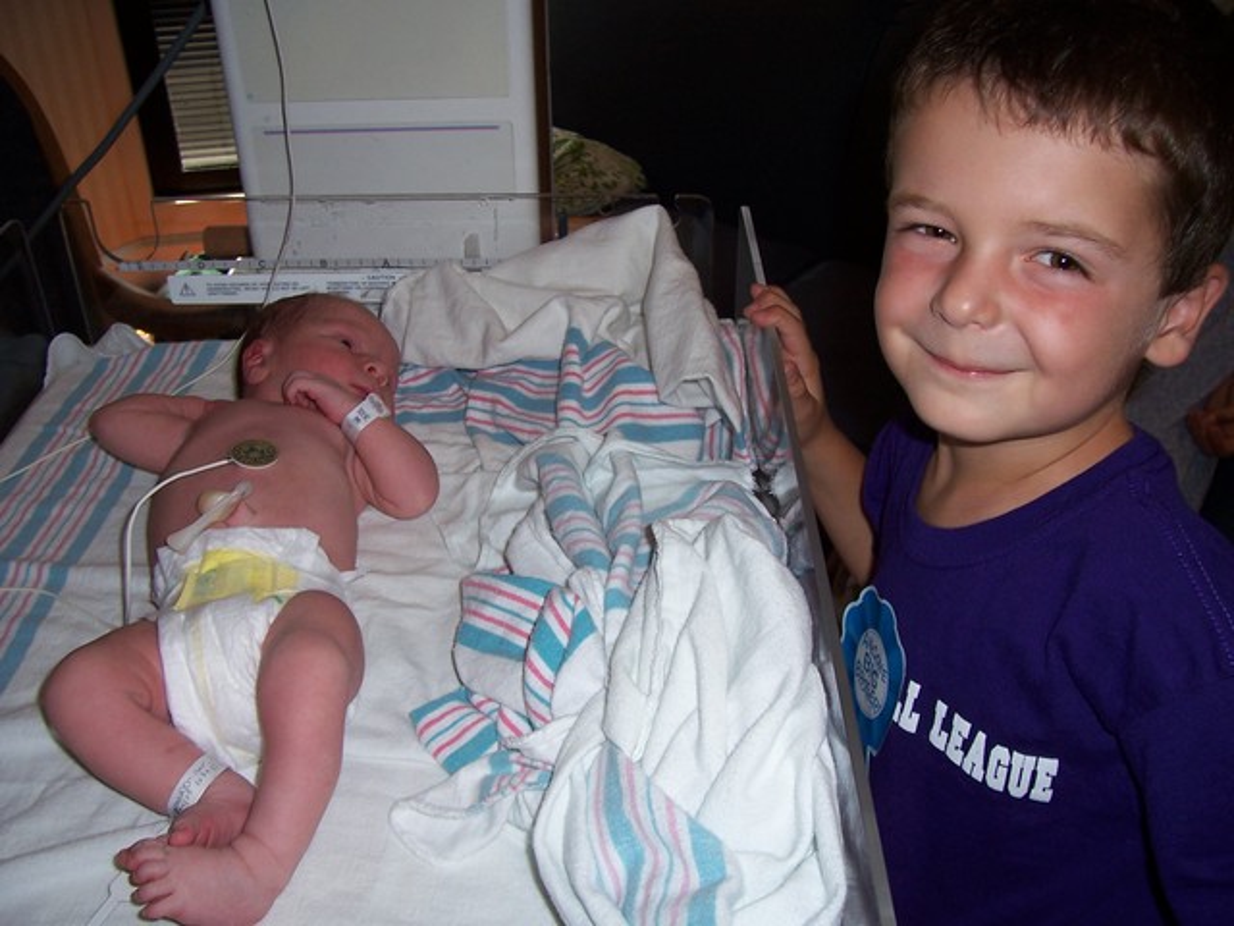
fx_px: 1212
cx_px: 617
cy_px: 463
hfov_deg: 54.0
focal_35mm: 34
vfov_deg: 41.8
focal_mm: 5.6
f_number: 2.7
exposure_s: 1/60
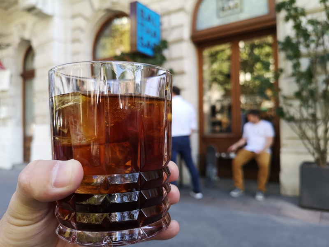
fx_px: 257
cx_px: 164
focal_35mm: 27
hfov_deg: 65.3
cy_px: 124
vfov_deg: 51.4
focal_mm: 3.95
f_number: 1.8
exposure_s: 1/100
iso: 50
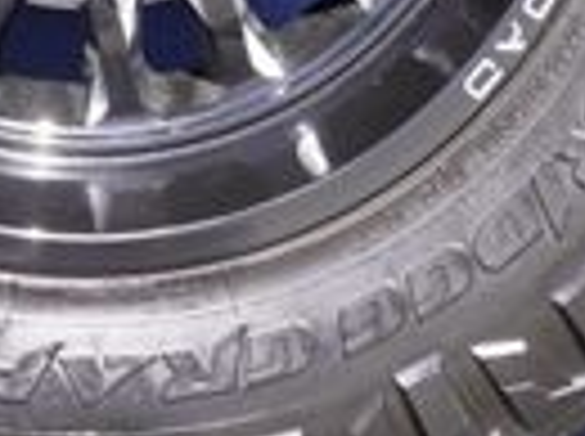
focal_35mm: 114
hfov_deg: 17.1
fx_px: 1923
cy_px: -283
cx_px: 104
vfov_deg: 12.1
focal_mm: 16
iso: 100
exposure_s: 1/100
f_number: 6.3
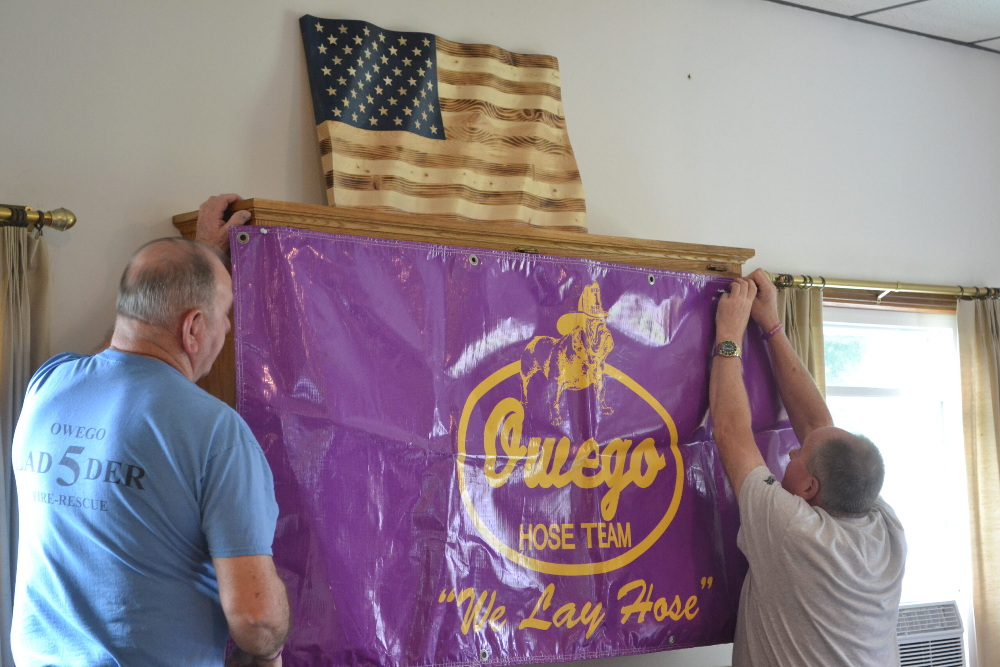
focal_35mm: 72
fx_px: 2000
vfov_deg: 18.9
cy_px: 334
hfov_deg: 28.1
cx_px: 500
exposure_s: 1/10
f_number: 5.3
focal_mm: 48
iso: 1600
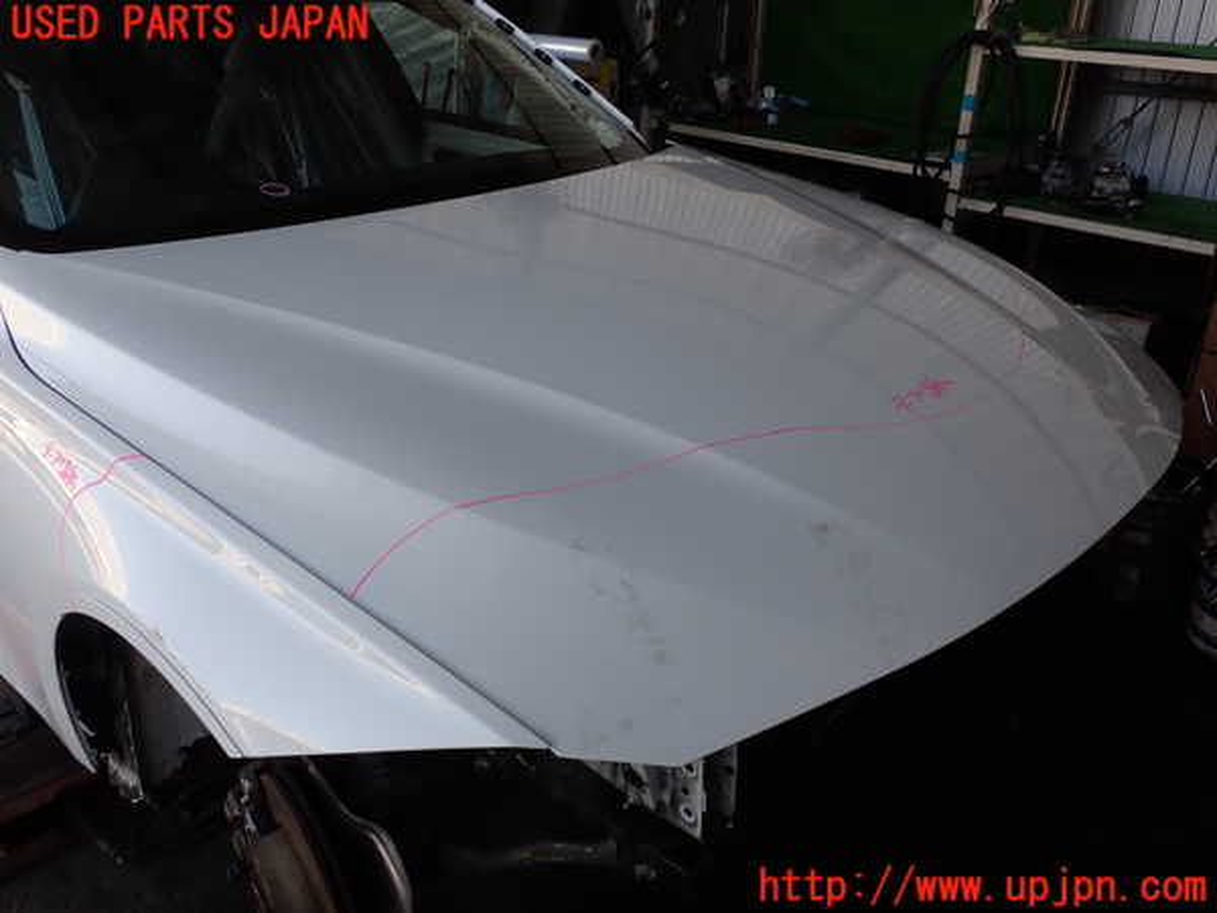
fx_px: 1055
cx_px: 608
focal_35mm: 30
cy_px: 456
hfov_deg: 60.0
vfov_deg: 46.8
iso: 100
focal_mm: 5.4
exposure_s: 1/250
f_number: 3.2
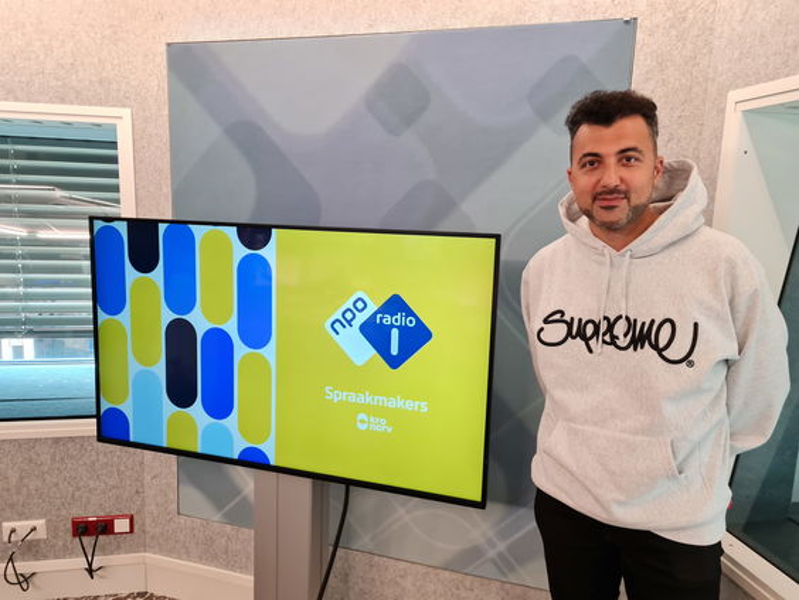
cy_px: 300
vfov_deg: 53.1
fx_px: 601
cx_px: 400
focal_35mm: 26
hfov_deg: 67.3
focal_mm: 5.4
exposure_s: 1/50
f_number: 1.8
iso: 320
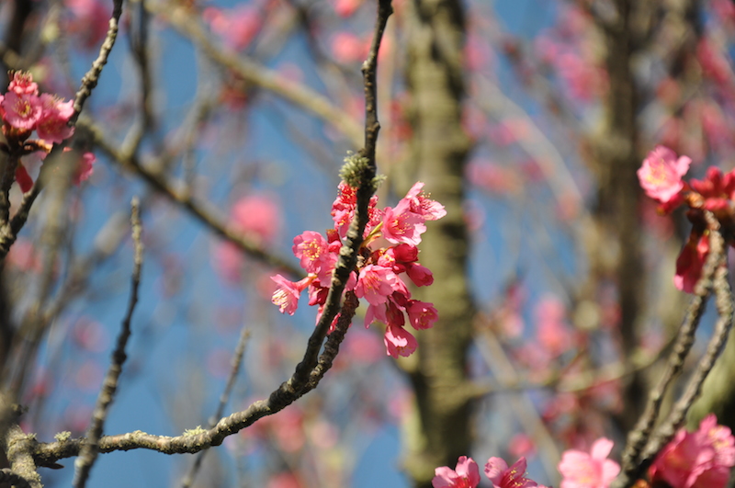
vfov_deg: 8.7
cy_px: 244
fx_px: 3211
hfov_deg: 13.1
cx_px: 368
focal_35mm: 158
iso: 250
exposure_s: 1/500
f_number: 5.6
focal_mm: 105
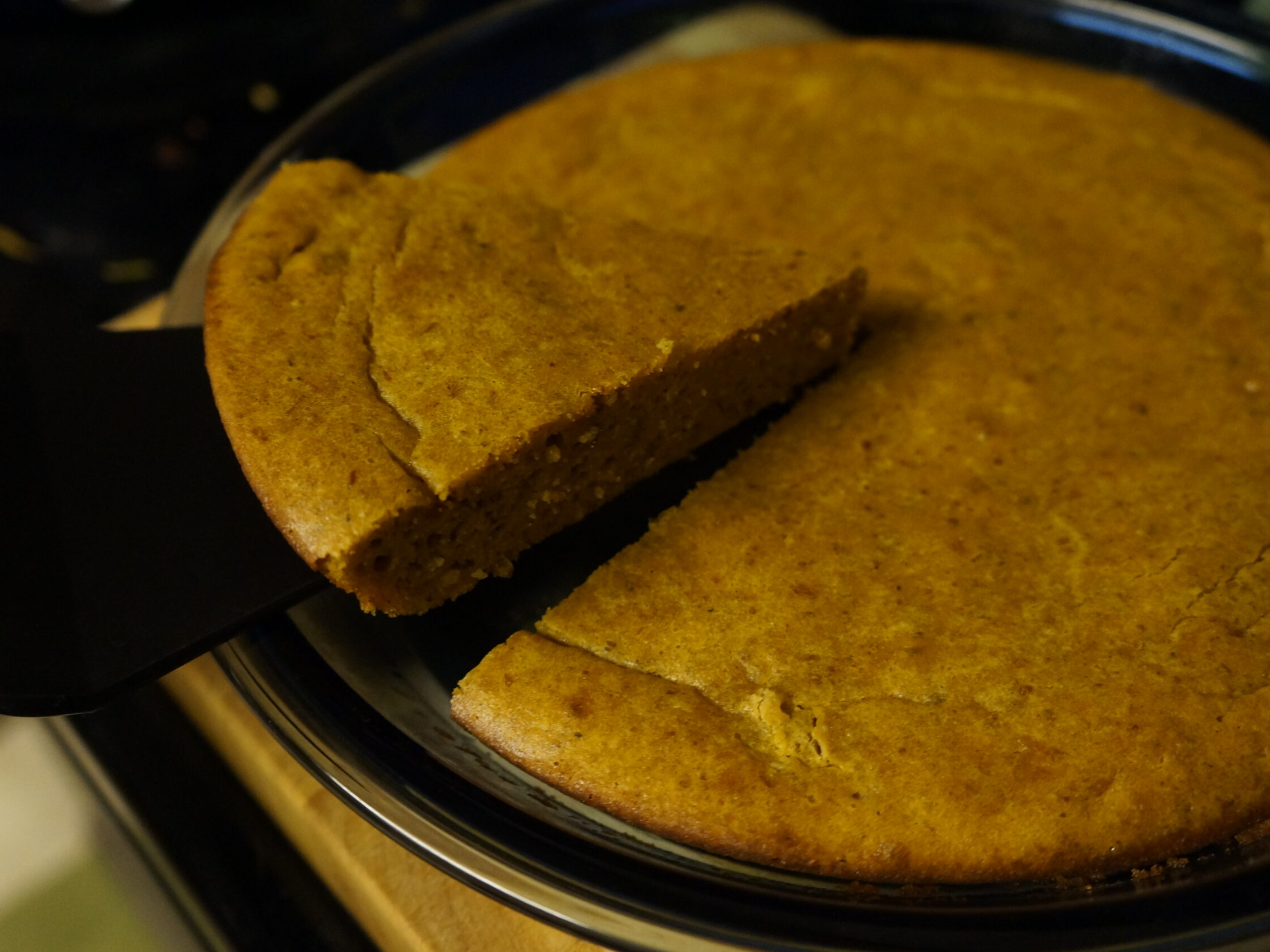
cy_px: 476
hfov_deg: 51.3
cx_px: 660
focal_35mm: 36
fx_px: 1321
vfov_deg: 39.6
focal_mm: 22
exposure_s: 1/60
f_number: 4
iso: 2000
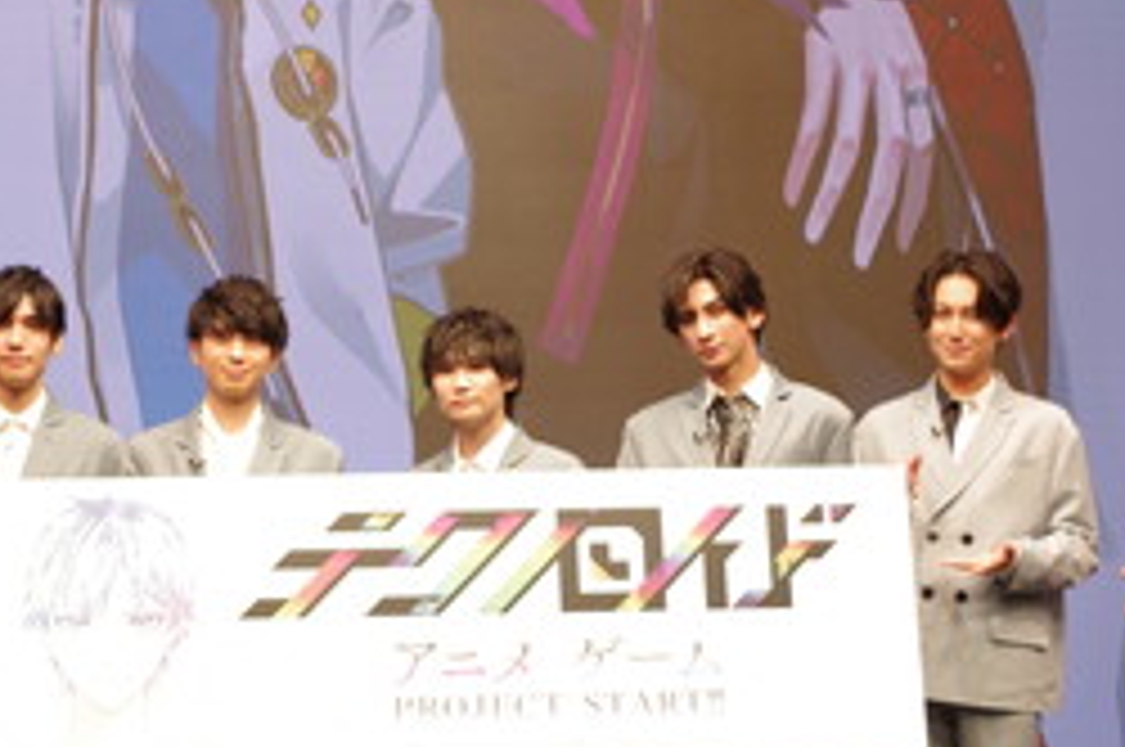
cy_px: 457
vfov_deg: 17.0
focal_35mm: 80
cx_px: 405
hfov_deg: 25.3
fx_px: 2497
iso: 400
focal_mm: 26.25
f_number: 4
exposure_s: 1/60
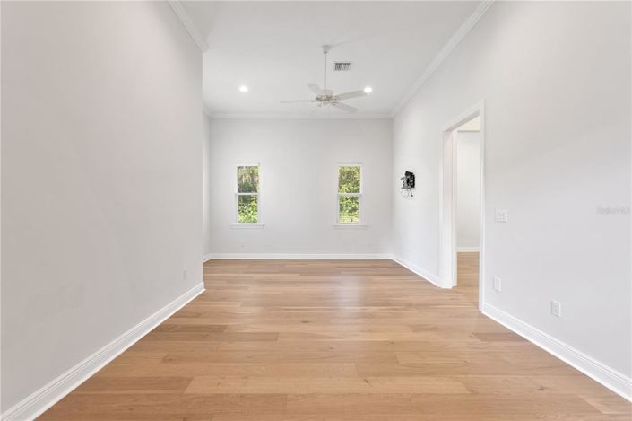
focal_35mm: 15
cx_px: 316
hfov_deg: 100.4
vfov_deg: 77.2
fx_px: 263
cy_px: 210
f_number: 4.5
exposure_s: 1/6
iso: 400
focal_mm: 10
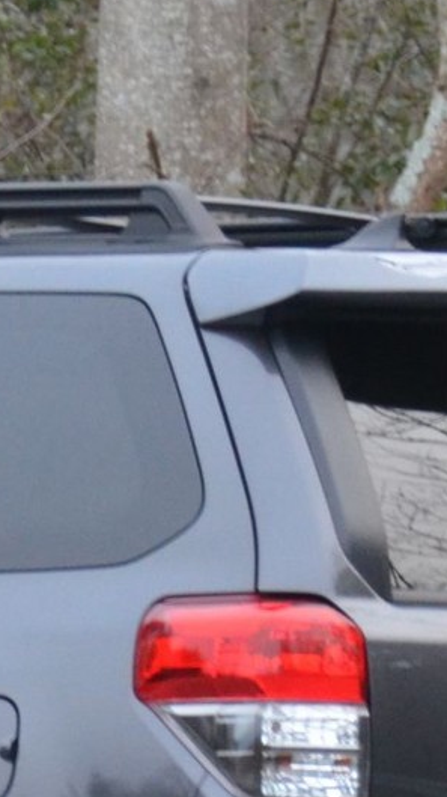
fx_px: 14866
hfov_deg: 1.7
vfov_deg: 3.1
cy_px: 698
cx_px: -375
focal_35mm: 704
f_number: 5.3
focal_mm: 95
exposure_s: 1/50
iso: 1600
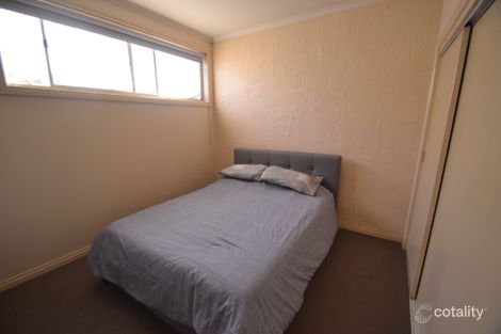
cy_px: 167
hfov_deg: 100.4
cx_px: 250
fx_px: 209
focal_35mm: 15
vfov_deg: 77.3
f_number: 3.5
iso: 800
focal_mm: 10
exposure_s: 1/60
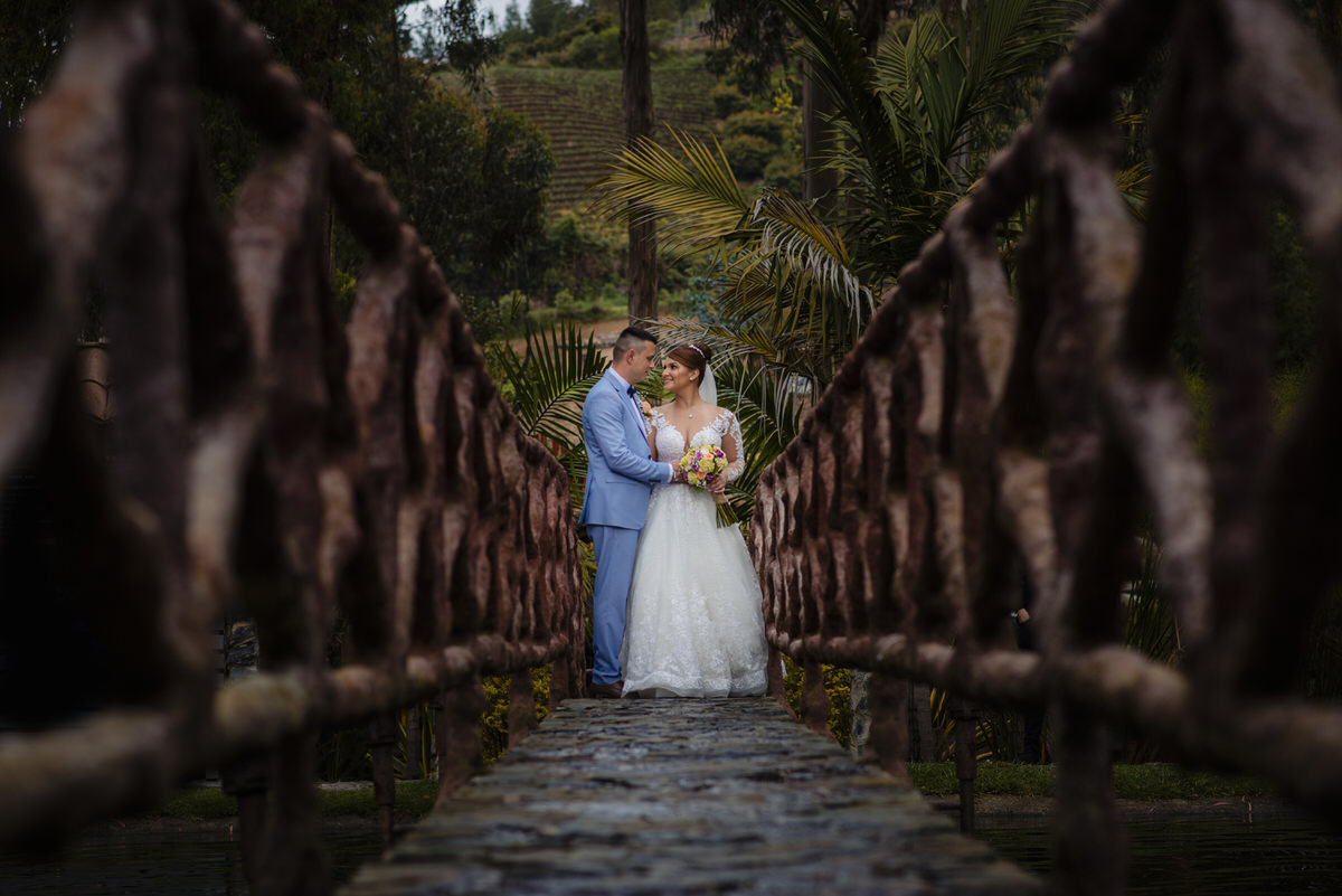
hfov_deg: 23.9
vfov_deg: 16.1
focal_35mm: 85
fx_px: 3170
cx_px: 671
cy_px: 448
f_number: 3.5
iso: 100
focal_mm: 85
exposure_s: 1/400
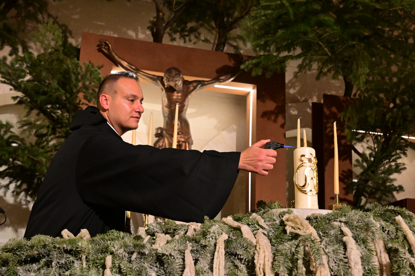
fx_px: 576
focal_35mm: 50
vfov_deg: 27.0
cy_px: 138
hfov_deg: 39.6
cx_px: 208
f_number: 4
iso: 5000
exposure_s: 1/400
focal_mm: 33.5
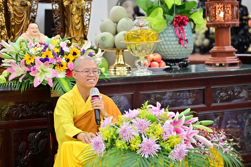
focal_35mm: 120
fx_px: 836
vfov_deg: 11.4
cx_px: 126
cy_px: 84
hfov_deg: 17.1
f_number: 4
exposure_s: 1/50
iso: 1600
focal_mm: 120
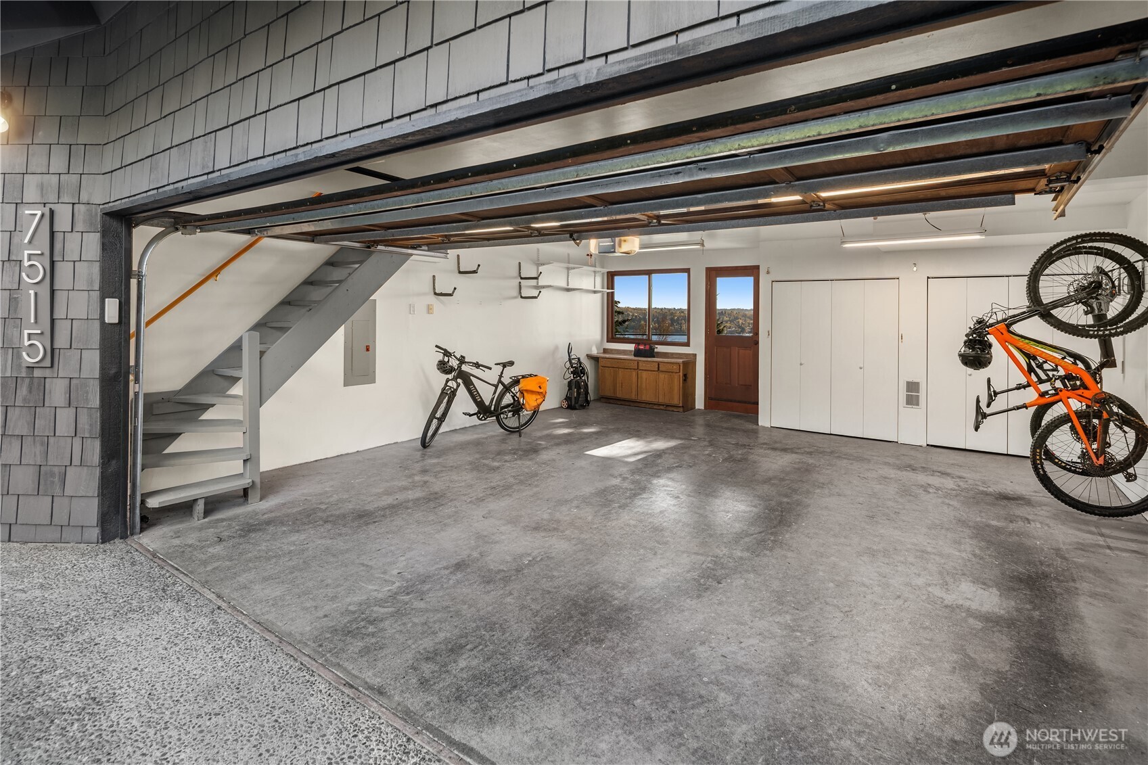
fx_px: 542
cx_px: 574
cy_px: 382
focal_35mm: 17
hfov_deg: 93.3
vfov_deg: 70.4
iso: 200
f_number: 8
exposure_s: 1/10
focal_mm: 17
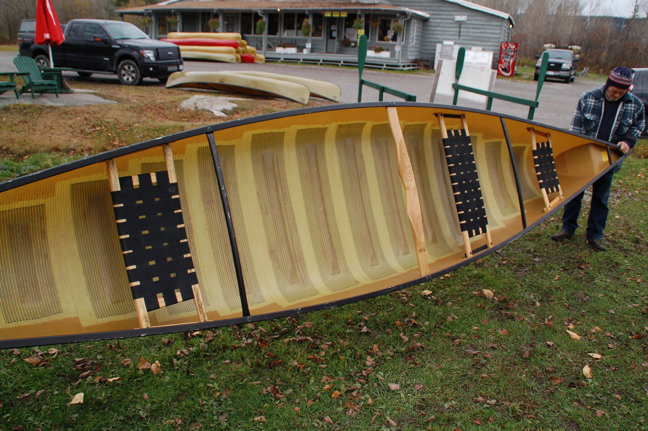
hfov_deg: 67.4
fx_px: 486
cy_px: 216
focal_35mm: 27
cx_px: 324
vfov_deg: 47.8
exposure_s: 1/160
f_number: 6.3
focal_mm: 18
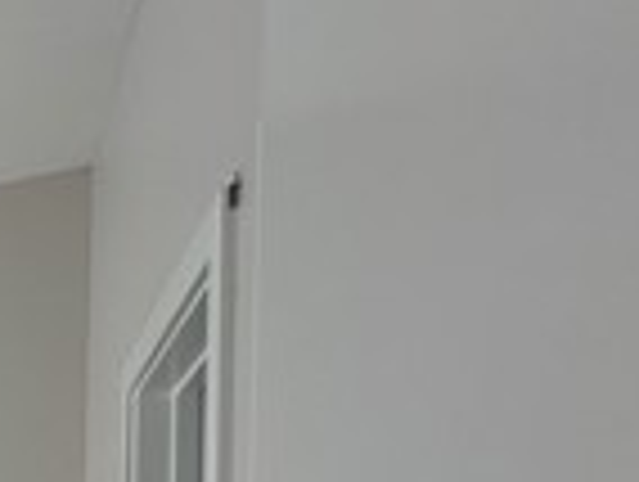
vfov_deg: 19.6
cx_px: -720
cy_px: 770
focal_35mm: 63
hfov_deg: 17.7
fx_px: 1165
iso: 40
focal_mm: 2.22
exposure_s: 1/147
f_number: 2.2
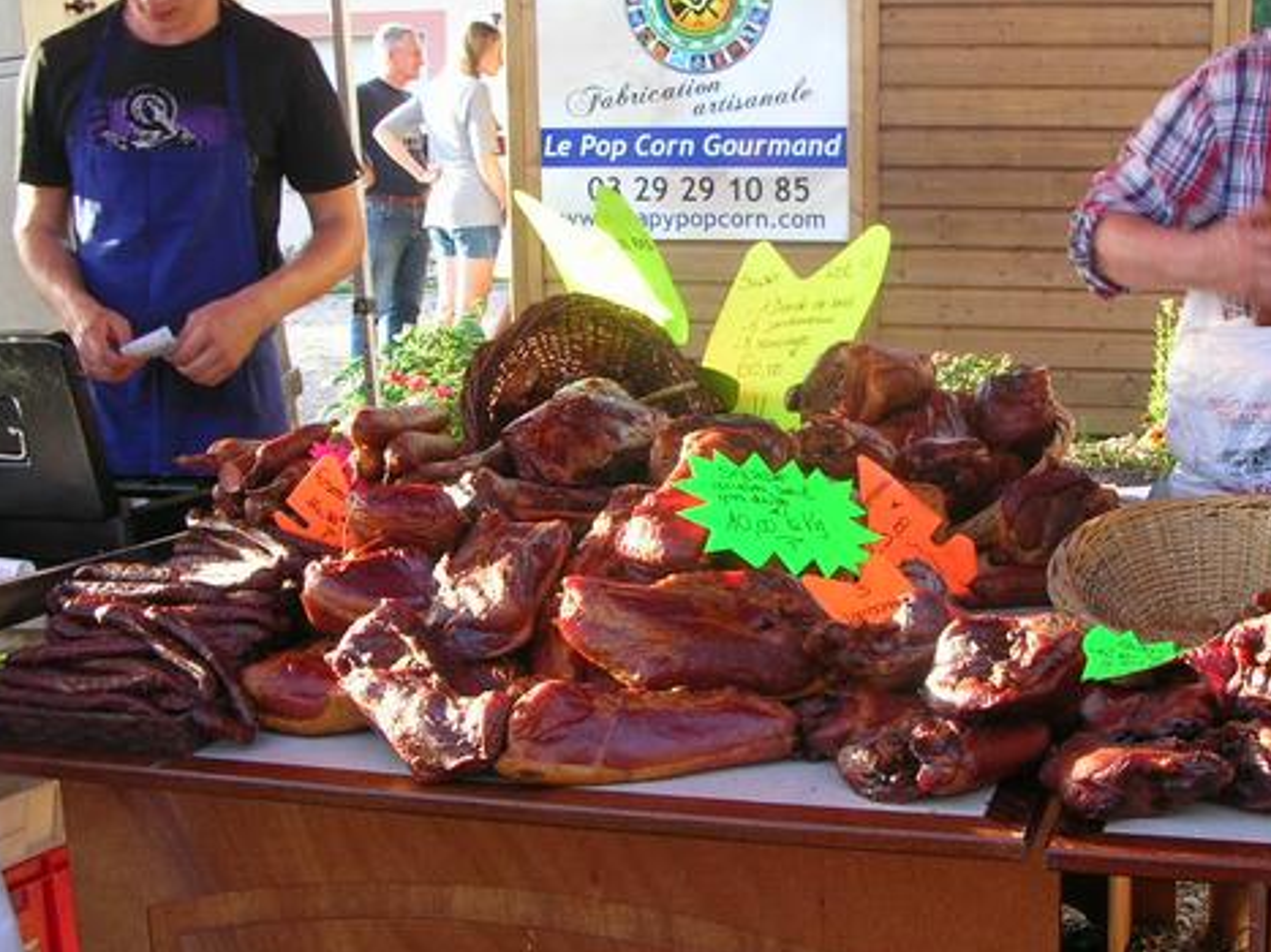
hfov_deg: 39.2
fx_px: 1762
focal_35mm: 48
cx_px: 846
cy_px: 457
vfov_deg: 30.2
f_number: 2.8
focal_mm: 5.8
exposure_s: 1/53.5
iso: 50
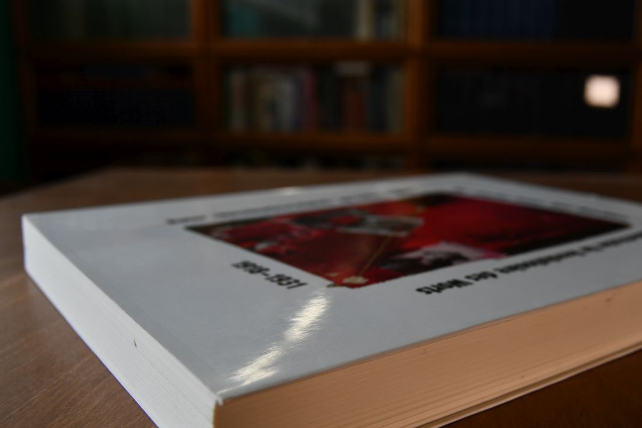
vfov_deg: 34.1
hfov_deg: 49.0
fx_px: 695
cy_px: 261
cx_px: 411
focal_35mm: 39
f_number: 5.6
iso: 280
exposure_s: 1/250
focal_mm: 20
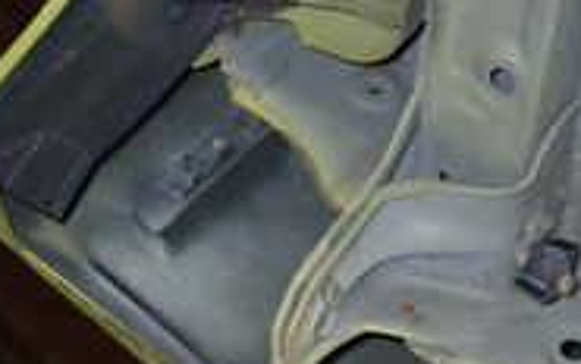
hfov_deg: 20.1
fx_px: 1632
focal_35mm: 103
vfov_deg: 11.9
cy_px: -248
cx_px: 402
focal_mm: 5.5
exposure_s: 1/30
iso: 800
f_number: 6.3
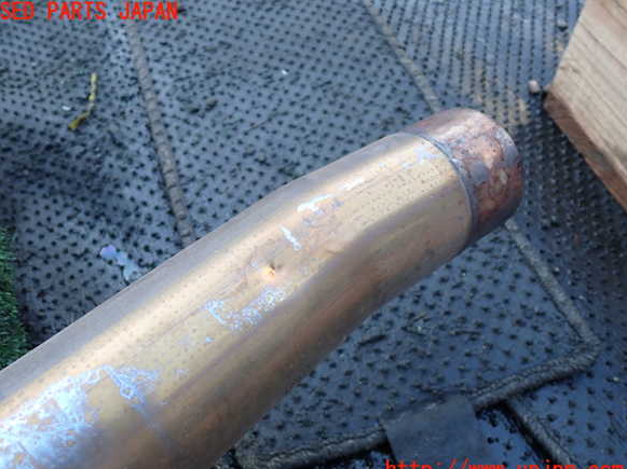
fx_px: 561
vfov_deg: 45.4
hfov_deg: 58.4
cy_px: 242
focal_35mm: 31
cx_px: 305
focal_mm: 5.4
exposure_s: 1/60
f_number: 2.3
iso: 125
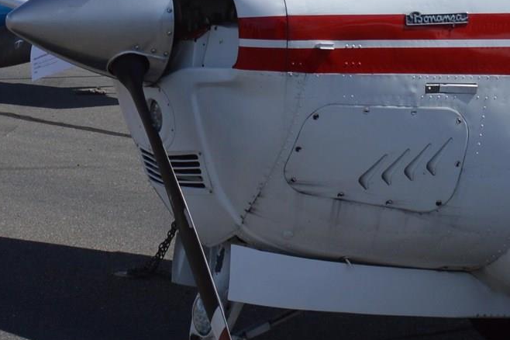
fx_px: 1982
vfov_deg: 9.3
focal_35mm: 140
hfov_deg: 14.6
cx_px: 119
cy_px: -287
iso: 100
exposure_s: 1/320
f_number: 9
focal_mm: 20
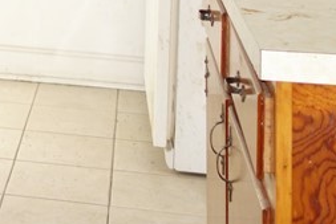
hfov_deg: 15.2
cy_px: -190
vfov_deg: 10.7
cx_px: -224
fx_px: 1121
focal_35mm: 120
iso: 125
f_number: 1.8
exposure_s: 1/50
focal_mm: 10.4
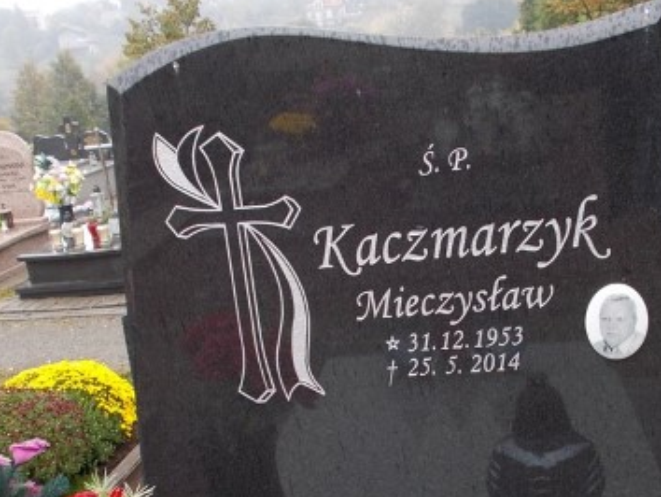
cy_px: 357
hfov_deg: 40.4
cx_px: 353
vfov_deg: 30.5
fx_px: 898
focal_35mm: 47
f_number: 3.2
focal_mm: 4.6
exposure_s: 1/40
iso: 80
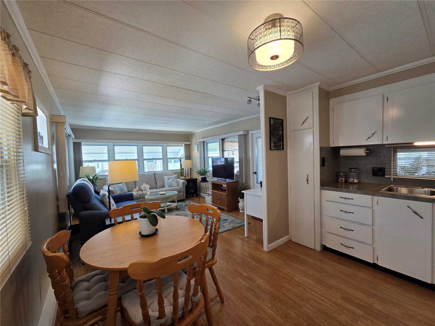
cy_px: 163
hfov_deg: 106.2
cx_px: 218
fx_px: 163
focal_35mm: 13
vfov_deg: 89.9
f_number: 2.2
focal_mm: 2.2
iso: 80
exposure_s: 1/120
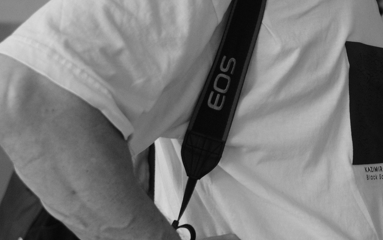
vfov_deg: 14.3
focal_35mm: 91
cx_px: 374
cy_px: 55
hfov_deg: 22.0
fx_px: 950
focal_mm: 18
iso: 400
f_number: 2
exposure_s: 1/125
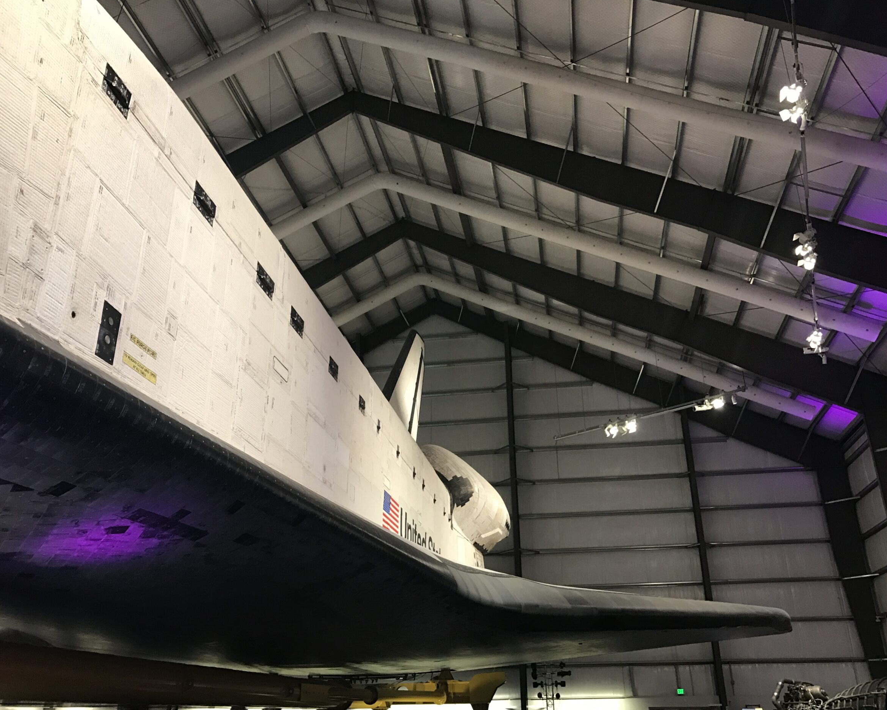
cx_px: 450
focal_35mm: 30
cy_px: 363
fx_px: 788
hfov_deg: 58.8
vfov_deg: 48.5
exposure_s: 1/15
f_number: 1.8
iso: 40
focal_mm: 3.99
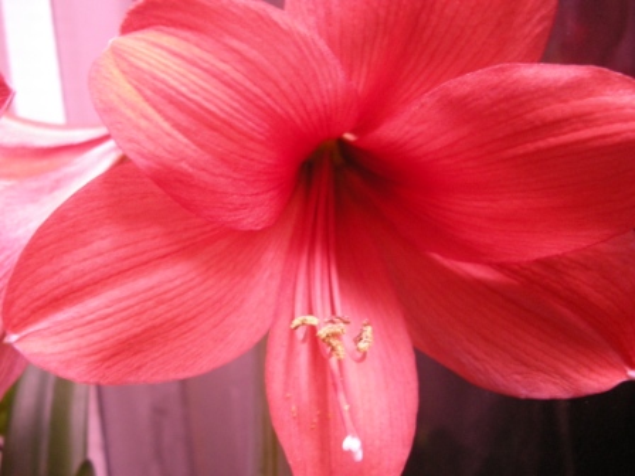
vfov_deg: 38.7
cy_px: 238
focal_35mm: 37
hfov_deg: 50.1
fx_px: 679
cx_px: 318
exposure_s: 1/10.5
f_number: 2.8
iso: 400
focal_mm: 7.9
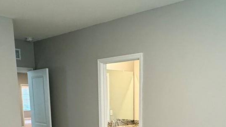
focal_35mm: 45
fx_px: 270
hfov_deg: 45.4
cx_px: 128
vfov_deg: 24.0
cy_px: 155
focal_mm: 2.22
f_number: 2.2
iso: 400
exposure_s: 1/60
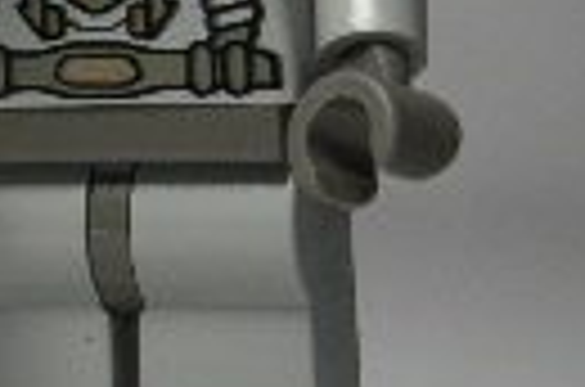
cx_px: -236
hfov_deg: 5.4
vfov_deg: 3.6
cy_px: -63
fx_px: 6128
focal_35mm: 378
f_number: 3.6
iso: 50
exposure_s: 1/111
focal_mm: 17.1
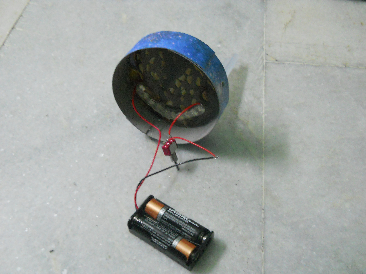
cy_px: 137
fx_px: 433
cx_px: 183
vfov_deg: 35.1
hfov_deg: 45.8
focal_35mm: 41
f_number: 3.1
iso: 640
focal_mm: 6.72
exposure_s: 1/8
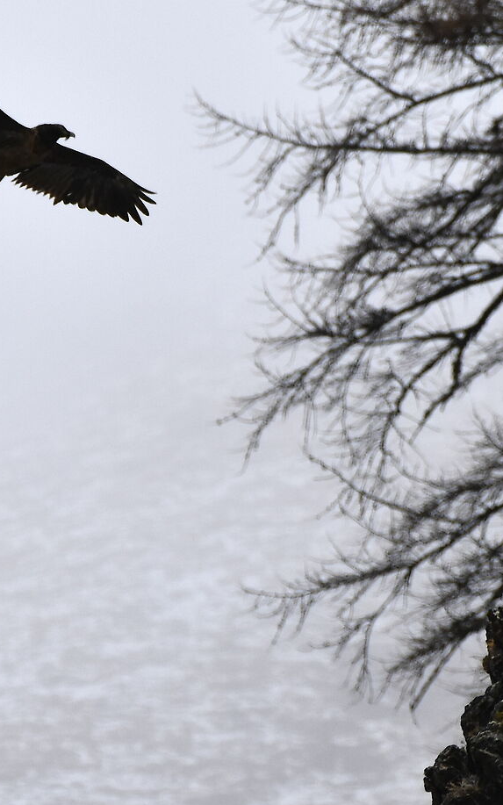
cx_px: 156
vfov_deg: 1.1
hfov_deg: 0.7
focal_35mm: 2001
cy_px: 162
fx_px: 43896
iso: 400
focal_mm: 500
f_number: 7.1
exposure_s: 1/1600
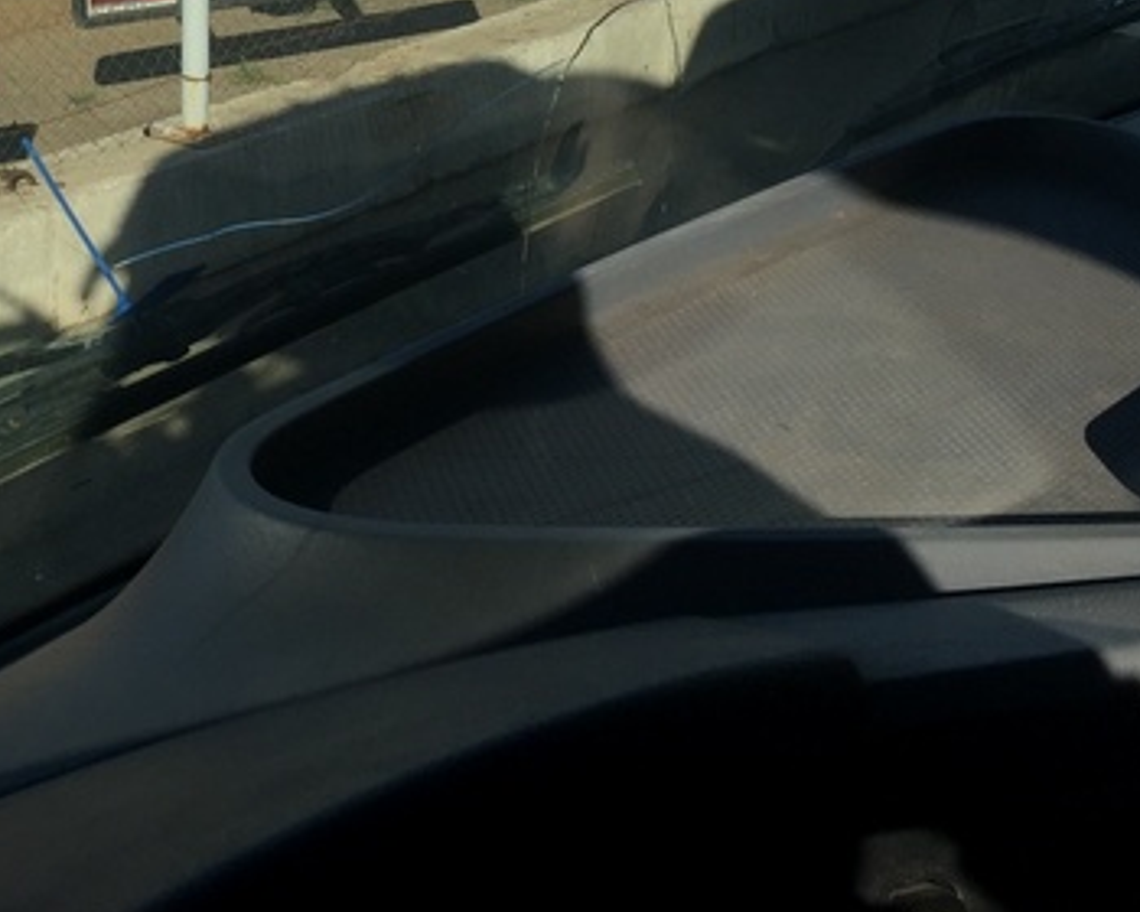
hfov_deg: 27.8
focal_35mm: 66
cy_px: -33
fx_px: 2227
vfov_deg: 22.1
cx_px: 143
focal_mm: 4.15
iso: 32
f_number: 2.2
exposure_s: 1/1364
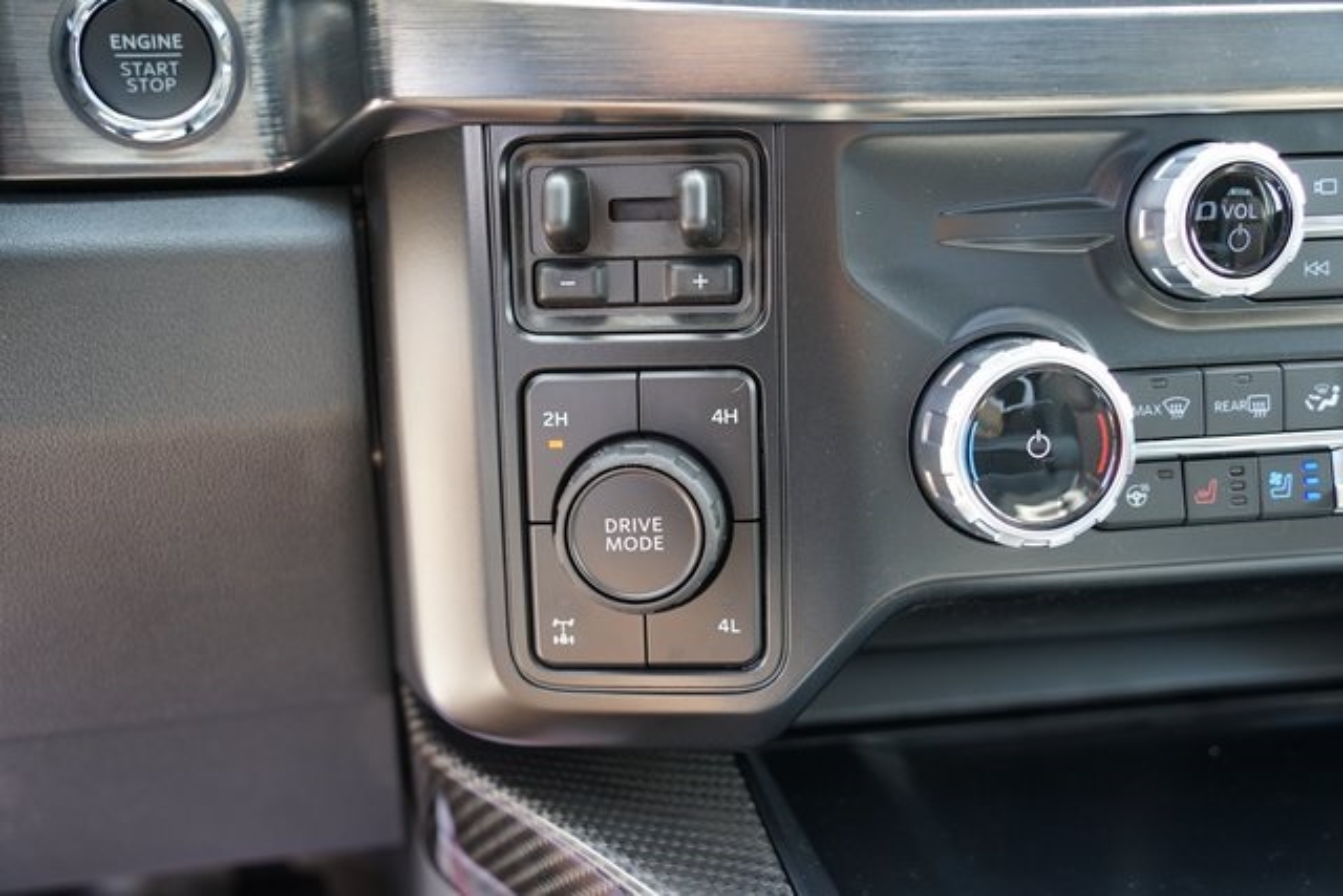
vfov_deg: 36.0
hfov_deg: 51.9
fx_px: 1381
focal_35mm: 37
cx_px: 672
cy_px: 448
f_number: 4
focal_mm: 37
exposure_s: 1/60
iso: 640
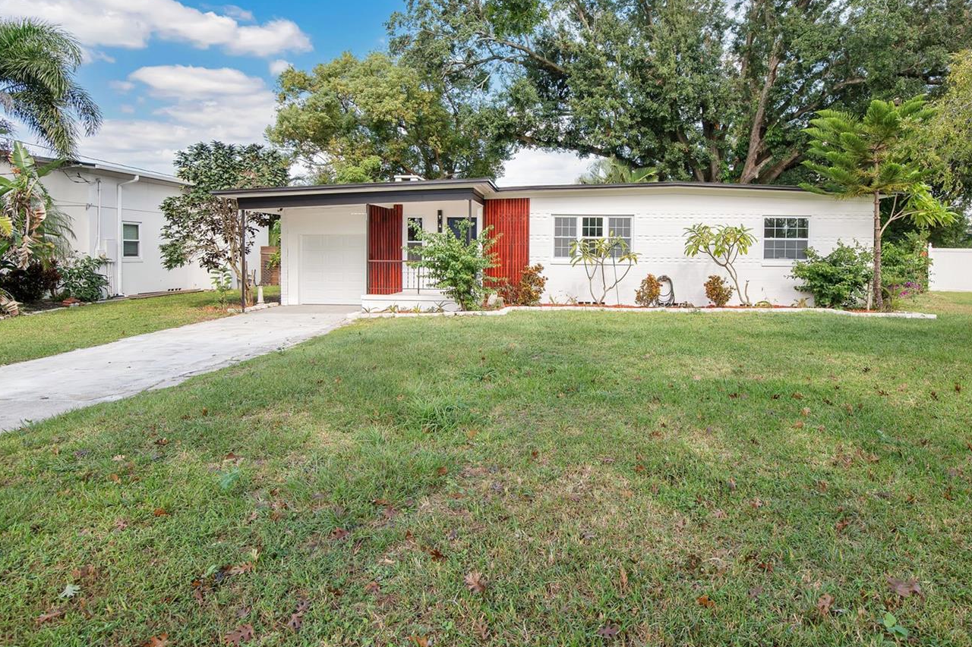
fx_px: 540
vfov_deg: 61.4
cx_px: 531
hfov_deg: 83.8
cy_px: 262
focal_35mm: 20
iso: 100
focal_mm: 16
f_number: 6.3
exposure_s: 1/100
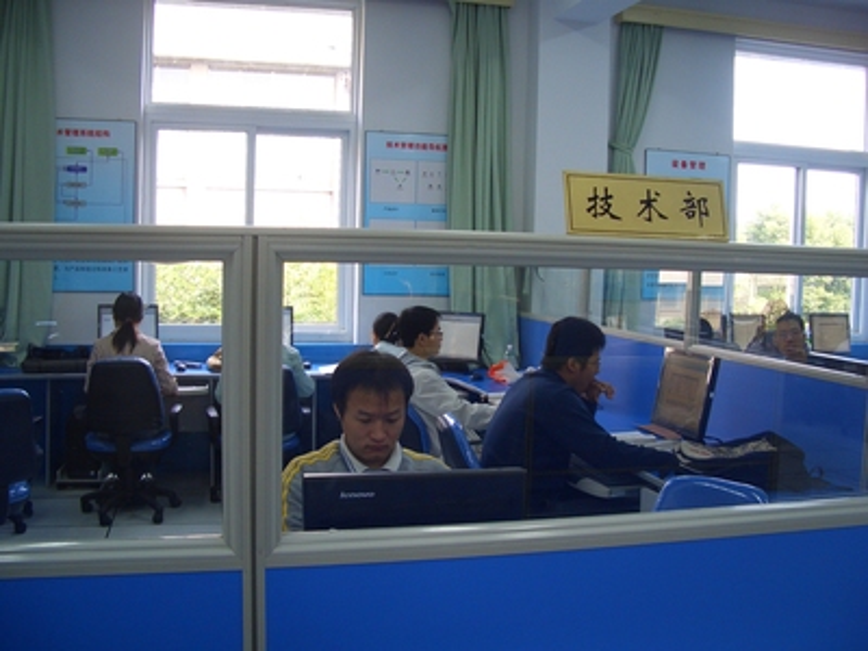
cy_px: 326
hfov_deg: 52.6
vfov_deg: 40.7
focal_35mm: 35
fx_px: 878
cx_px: 434
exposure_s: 1/80
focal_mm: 5.8
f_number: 2.6
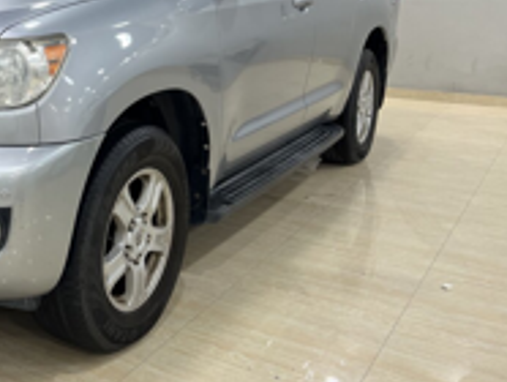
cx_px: 35
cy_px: 113
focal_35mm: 49
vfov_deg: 29.4
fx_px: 719
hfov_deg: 36.1
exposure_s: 1/100
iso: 80
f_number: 1.5
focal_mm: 5.7
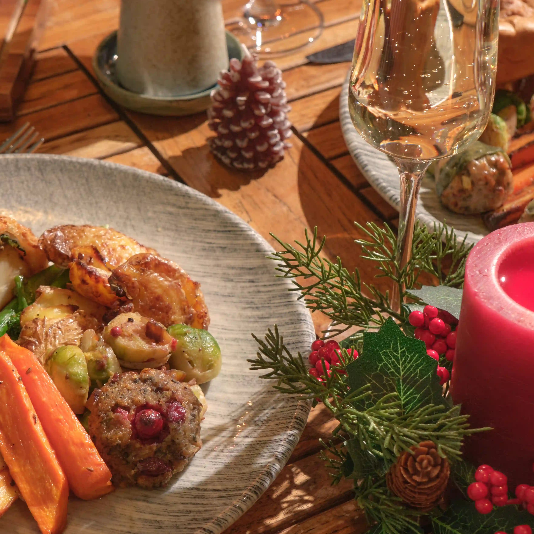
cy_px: 278
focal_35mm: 73
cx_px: 198
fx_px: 1274
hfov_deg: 23.6
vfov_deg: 23.7
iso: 640
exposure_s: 1/100
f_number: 5
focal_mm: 26
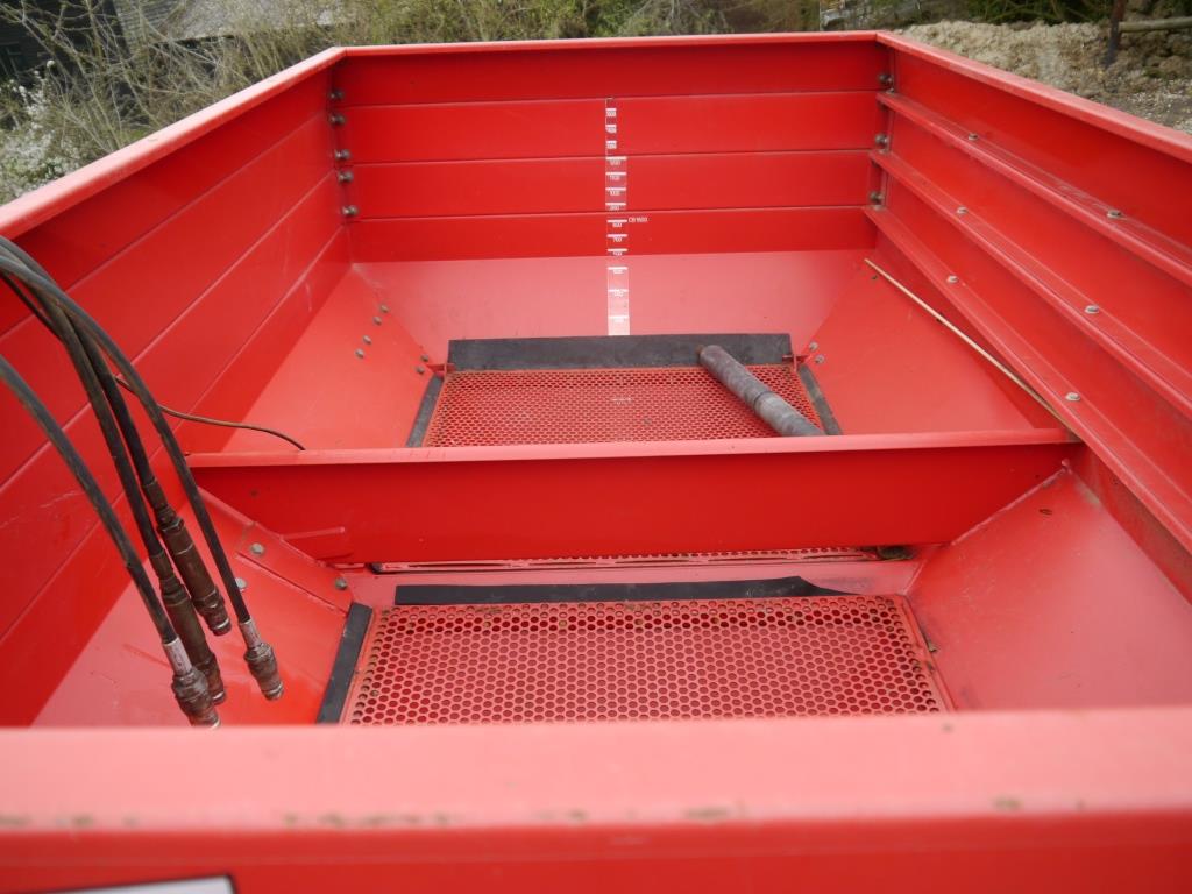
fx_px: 964
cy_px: 447
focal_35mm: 28
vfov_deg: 49.7
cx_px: 596
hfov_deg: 63.4
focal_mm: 14
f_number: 4
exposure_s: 1/160
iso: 160
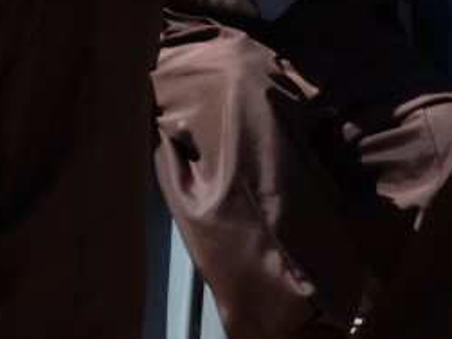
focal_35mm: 483
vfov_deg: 3.0
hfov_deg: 4.1
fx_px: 6304
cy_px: -1044
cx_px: -200
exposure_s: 1/250
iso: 400
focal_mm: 70
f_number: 16
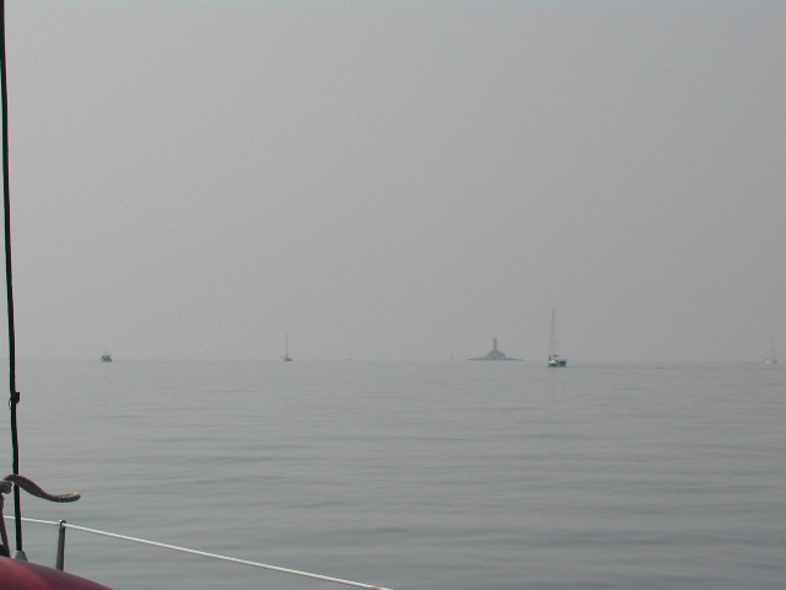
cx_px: 393
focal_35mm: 114
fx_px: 2589
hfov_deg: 17.3
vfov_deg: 13.0
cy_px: 295
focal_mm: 24
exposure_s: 1/209
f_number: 13.4
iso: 100
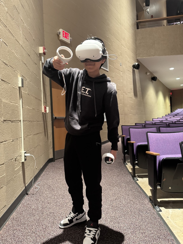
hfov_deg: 56.8
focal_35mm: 24
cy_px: 122
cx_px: 92
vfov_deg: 71.6
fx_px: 169
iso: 800
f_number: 1.78
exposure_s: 1/30
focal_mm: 6.76
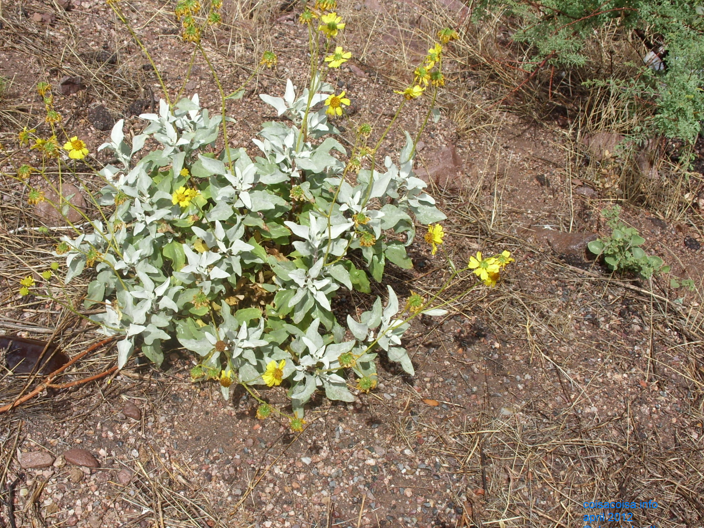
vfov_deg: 29.1
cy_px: 275
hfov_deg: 38.1
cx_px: 284
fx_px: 1017
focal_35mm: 50
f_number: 4.9
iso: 50
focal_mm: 6.3
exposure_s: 1/544
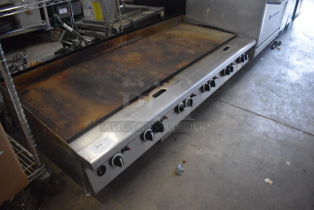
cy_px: 105
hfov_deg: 67.3
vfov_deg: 48.0
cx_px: 157
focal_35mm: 27
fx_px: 236
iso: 1600
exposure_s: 1/125
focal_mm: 18
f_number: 3.5
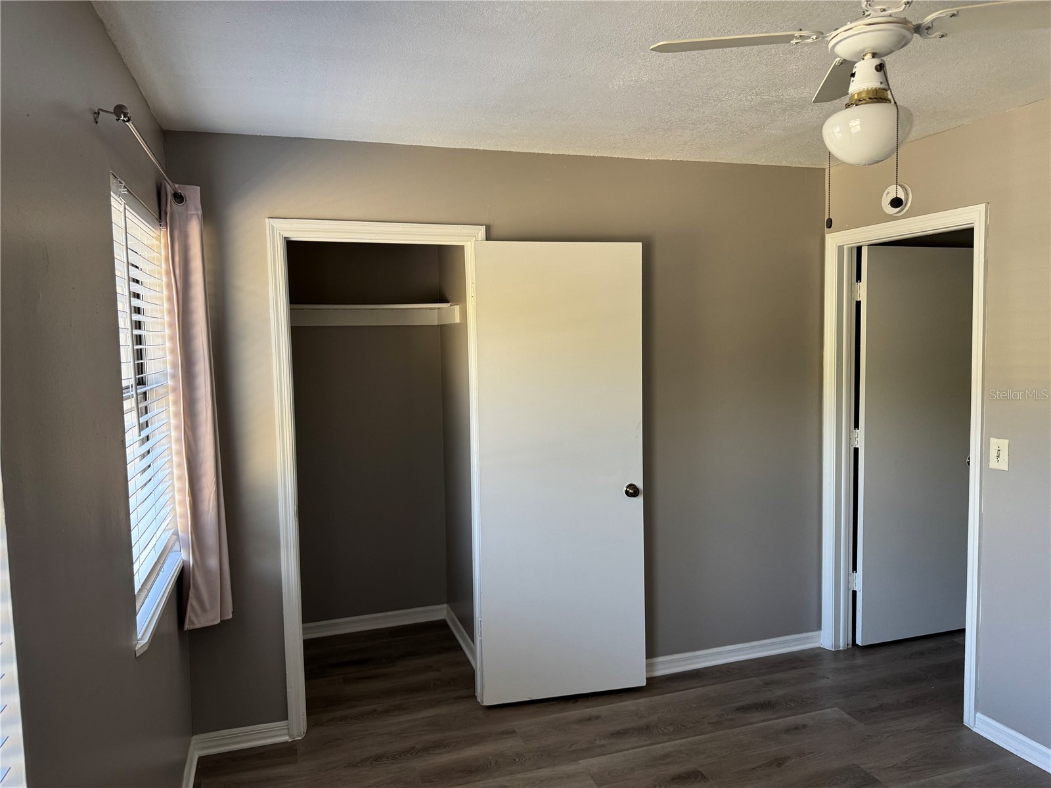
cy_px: 394
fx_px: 729
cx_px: 526
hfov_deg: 71.6
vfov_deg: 56.8
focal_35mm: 24
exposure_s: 1/120
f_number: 1.78
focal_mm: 6.76
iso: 200
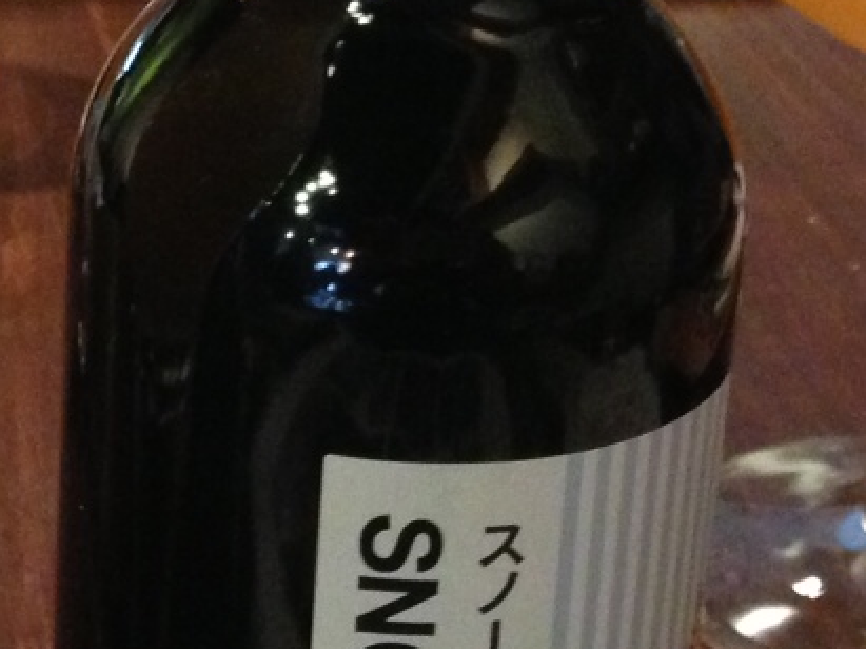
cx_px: 93
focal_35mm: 131
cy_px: 150
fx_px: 3276
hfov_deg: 14.9
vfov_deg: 11.3
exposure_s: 1/15
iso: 500
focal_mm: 4.13
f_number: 2.4
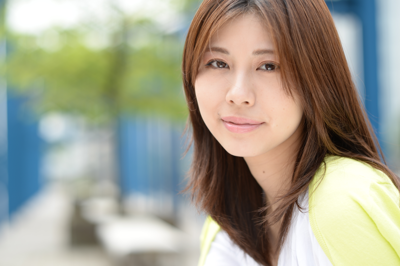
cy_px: 133
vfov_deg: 16.1
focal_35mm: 85
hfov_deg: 23.9
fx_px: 944
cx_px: 200
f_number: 2.8
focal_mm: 85
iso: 100
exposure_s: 1/320
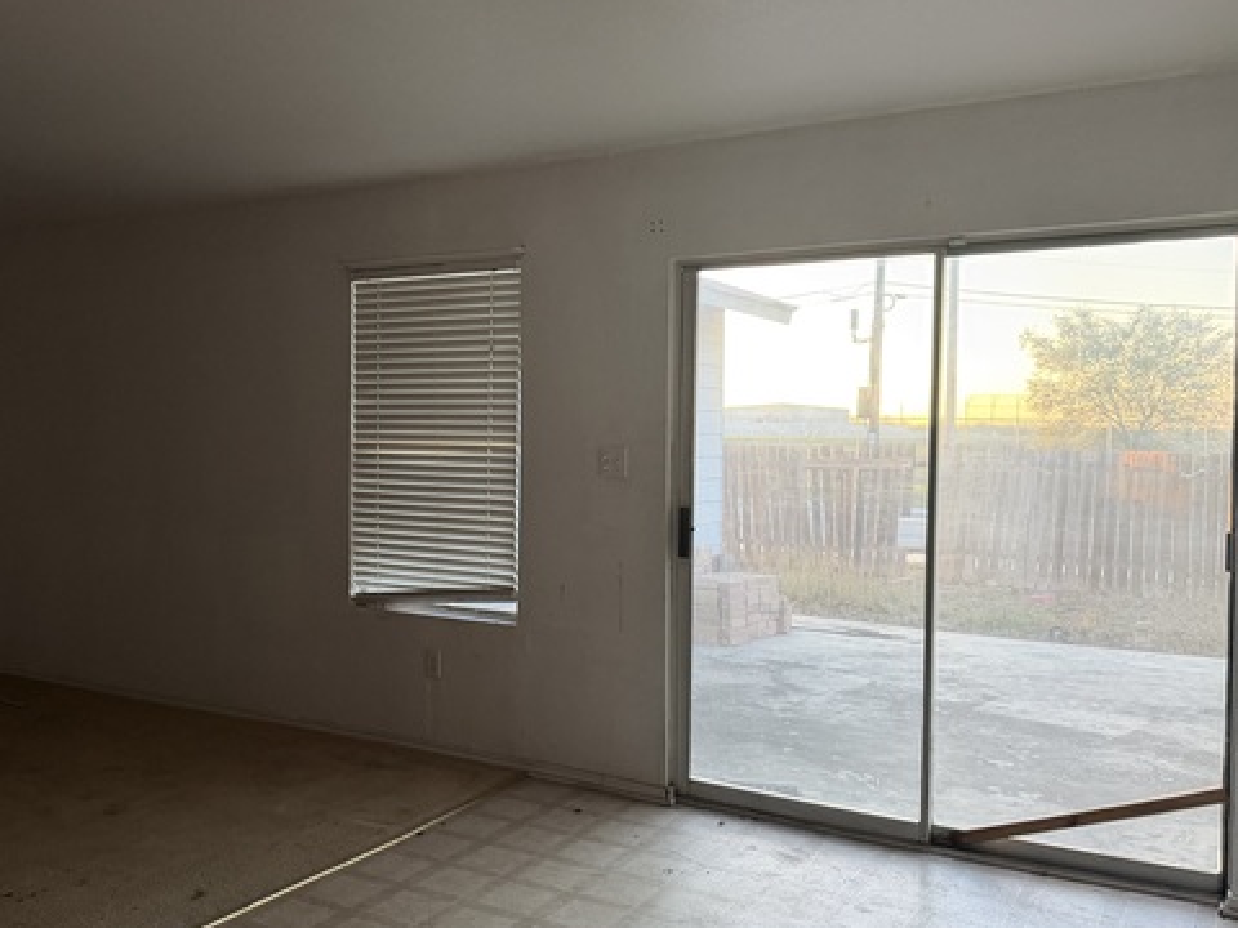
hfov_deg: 56.5
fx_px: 1144
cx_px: 516
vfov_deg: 44.2
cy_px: 472
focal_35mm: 32
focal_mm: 6.76
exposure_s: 1/60
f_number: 1.78
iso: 320
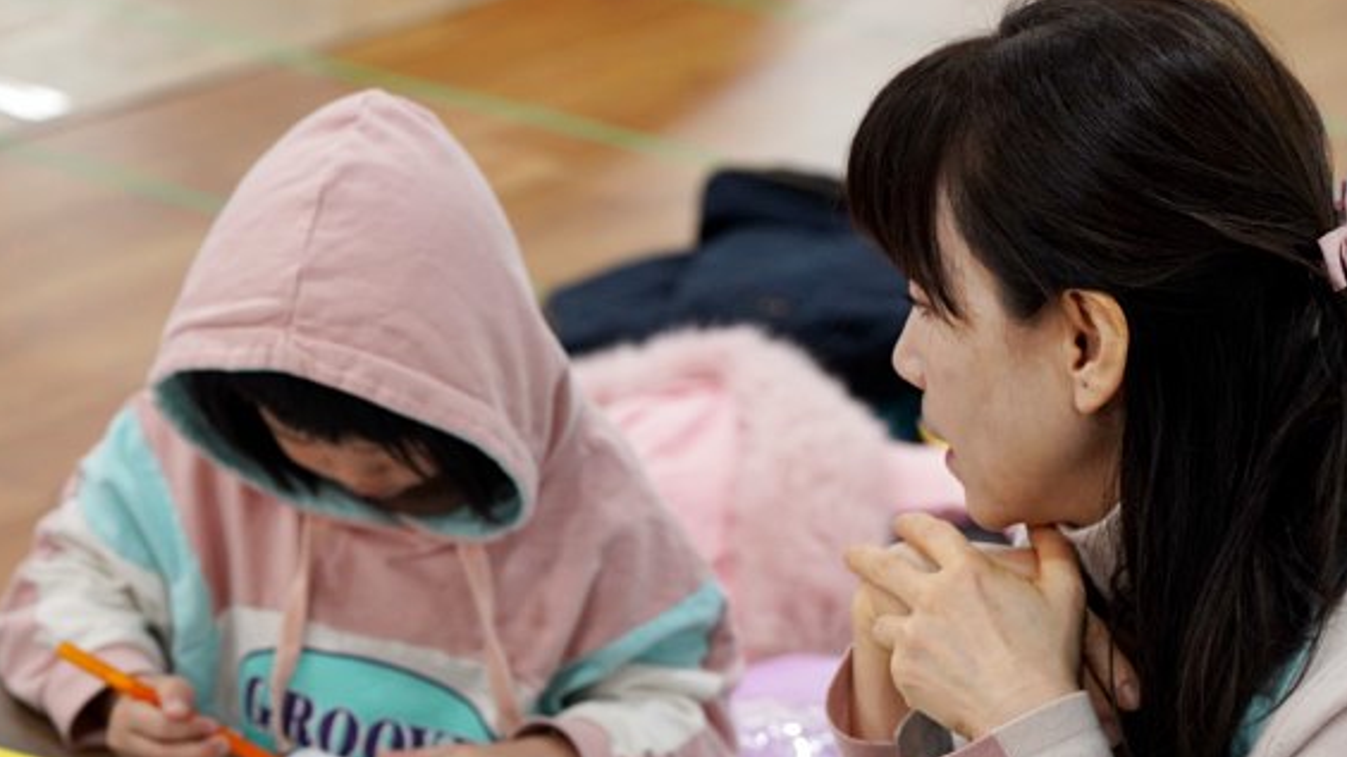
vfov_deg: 10.3
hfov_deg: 18.3
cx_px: 740
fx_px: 4178
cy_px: 602
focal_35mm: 117
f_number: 4
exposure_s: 1/160
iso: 1250
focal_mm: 70
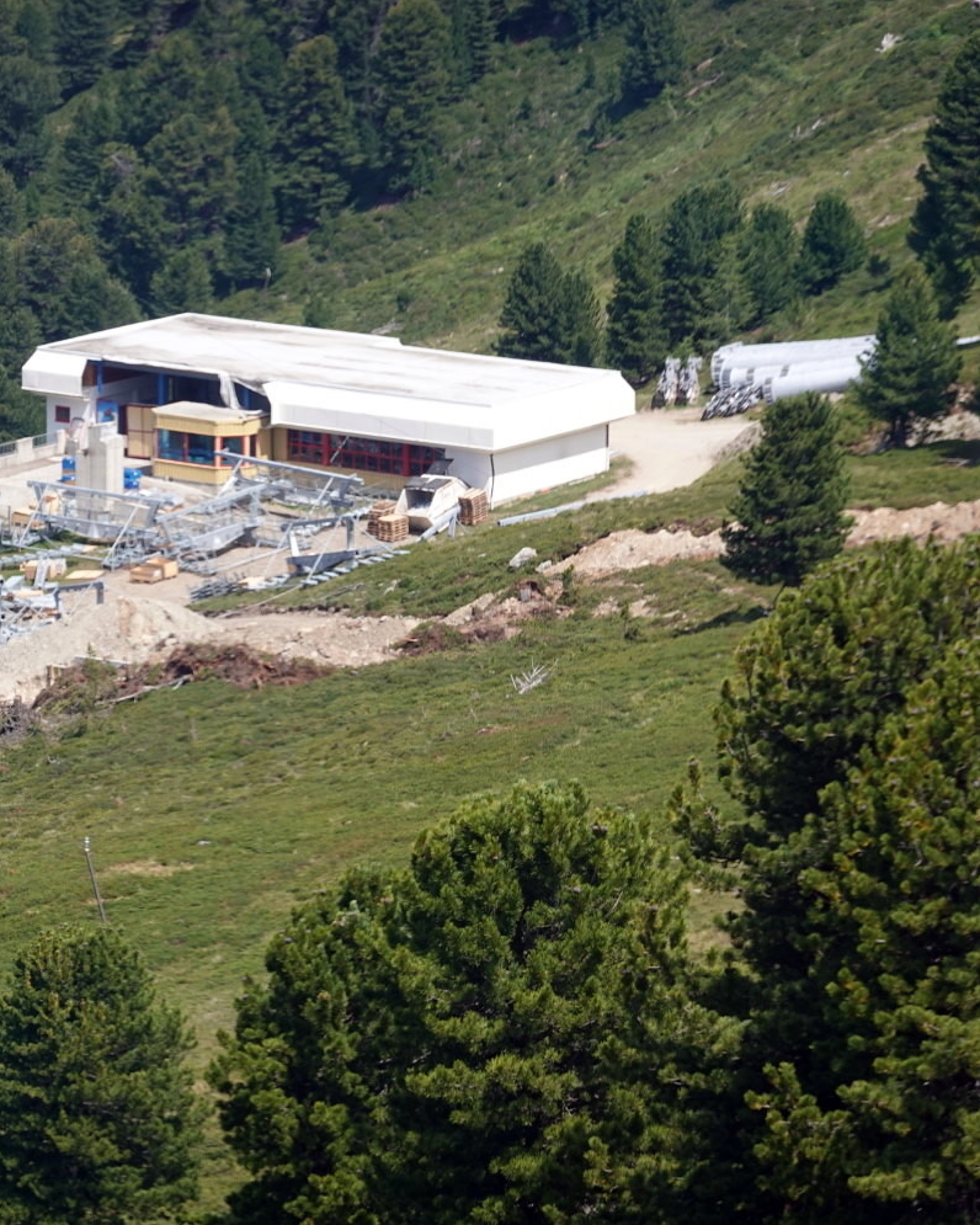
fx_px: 8157
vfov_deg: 8.6
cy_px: 611
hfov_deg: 6.9
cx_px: 166
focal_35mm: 225
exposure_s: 1/200
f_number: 5.6
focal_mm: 57.82
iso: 125
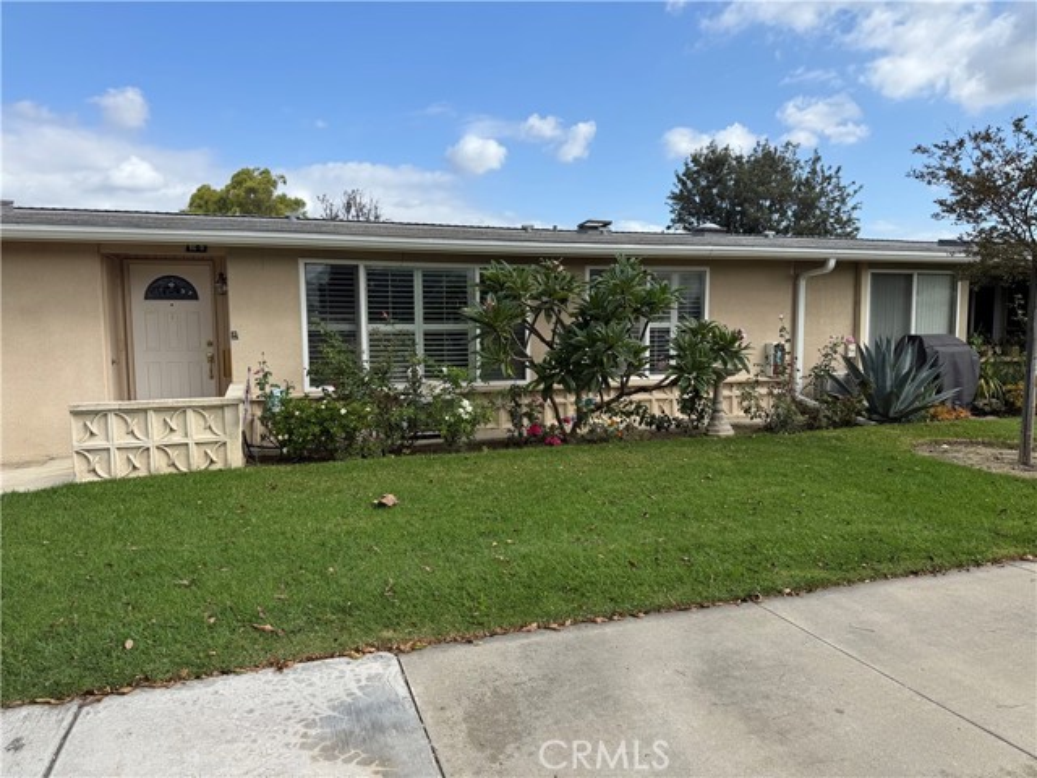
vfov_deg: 56.8
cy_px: 389
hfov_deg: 71.6
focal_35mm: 24
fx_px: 719
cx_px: 518
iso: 80
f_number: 1.78
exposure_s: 1/2907
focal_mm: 6.76
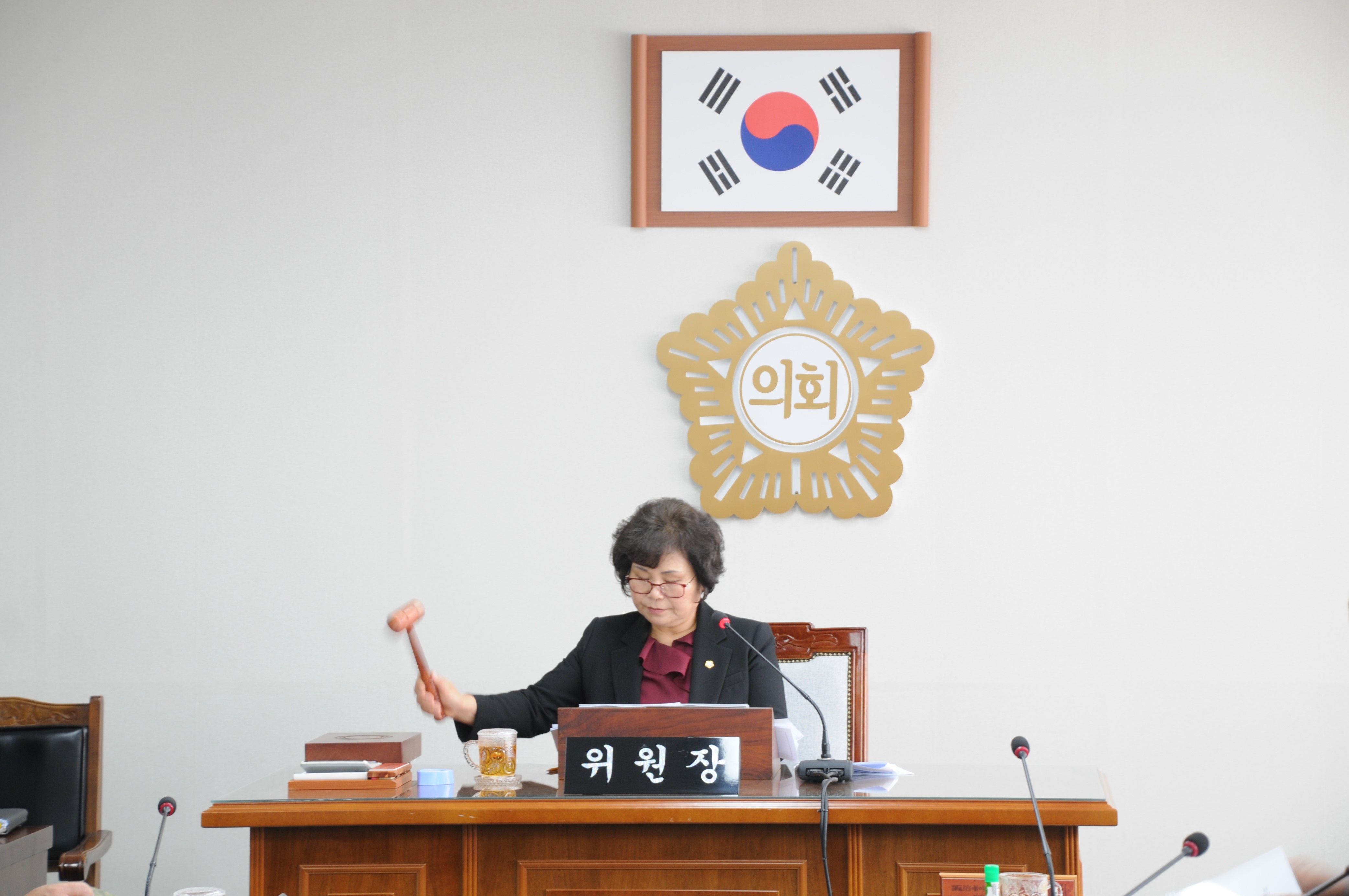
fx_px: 4210
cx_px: 674
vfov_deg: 12.1
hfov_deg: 18.2
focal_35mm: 112
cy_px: 448
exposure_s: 1/10
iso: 200
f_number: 5
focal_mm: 75
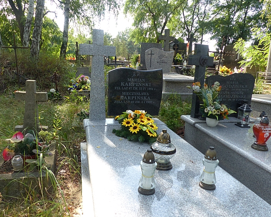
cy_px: 108
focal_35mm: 27
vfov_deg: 53.2
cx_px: 123
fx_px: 217
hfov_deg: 63.9
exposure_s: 1/125
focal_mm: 4.5
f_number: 4
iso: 100
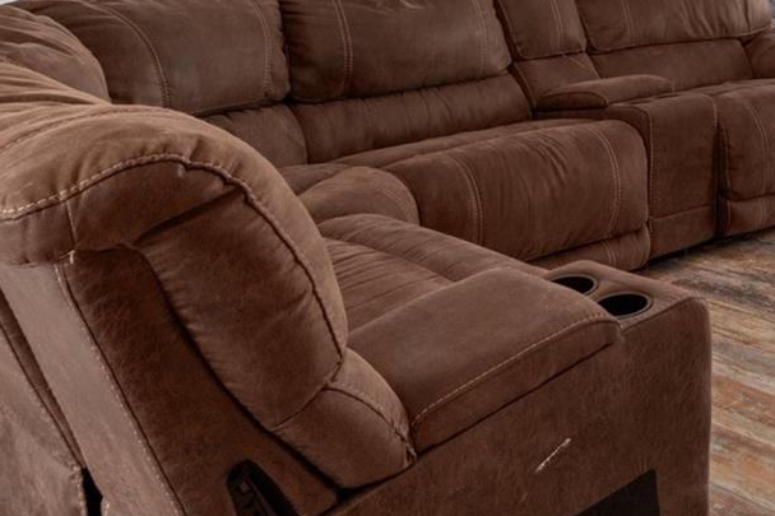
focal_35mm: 51
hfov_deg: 34.0
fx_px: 1104
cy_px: -101
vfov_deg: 24.0
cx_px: 834
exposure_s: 1/13
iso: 320
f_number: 8
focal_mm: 13
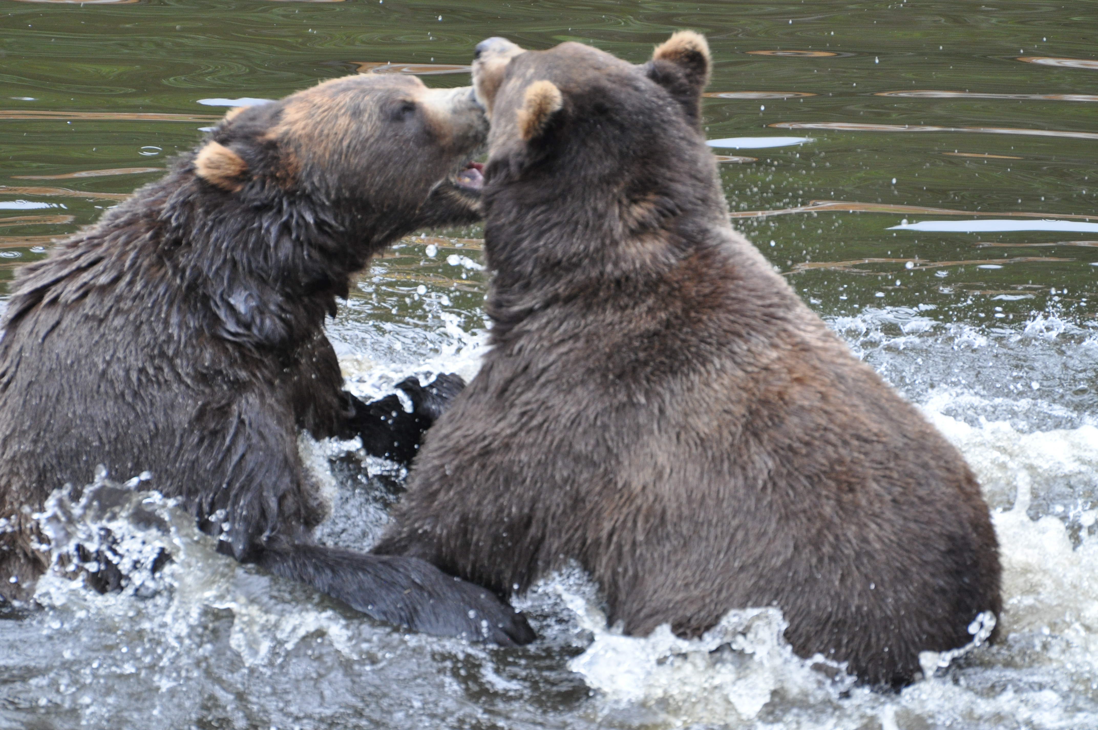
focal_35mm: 420
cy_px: 365
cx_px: 549
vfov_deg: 3.3
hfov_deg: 4.9
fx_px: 12794
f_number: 5.6
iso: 900
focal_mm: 280
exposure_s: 1/500
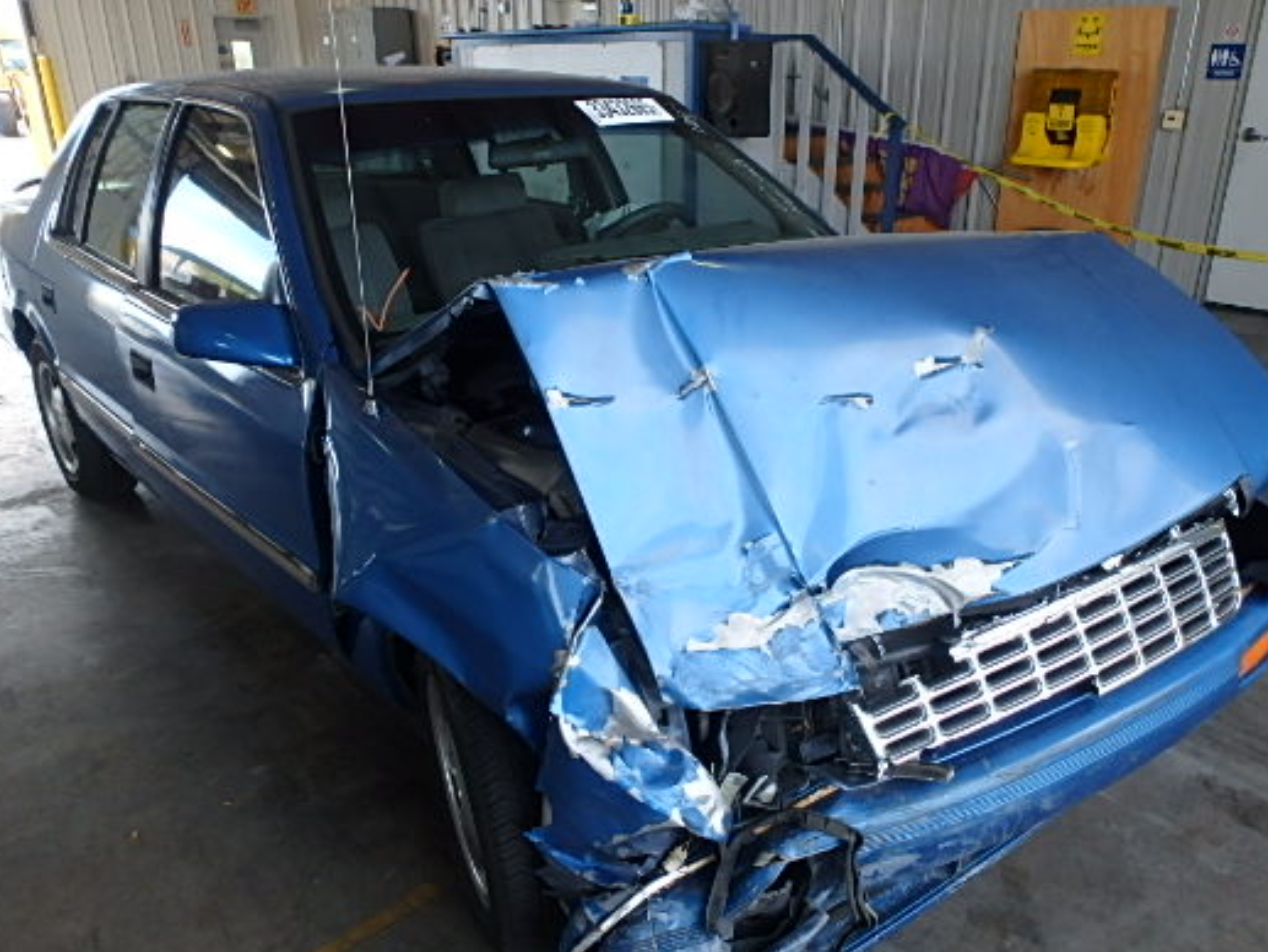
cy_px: 510
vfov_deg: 53.0
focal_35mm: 26
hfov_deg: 67.2
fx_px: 953
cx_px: 689
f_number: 3.5
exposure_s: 1/100
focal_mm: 3.7
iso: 125
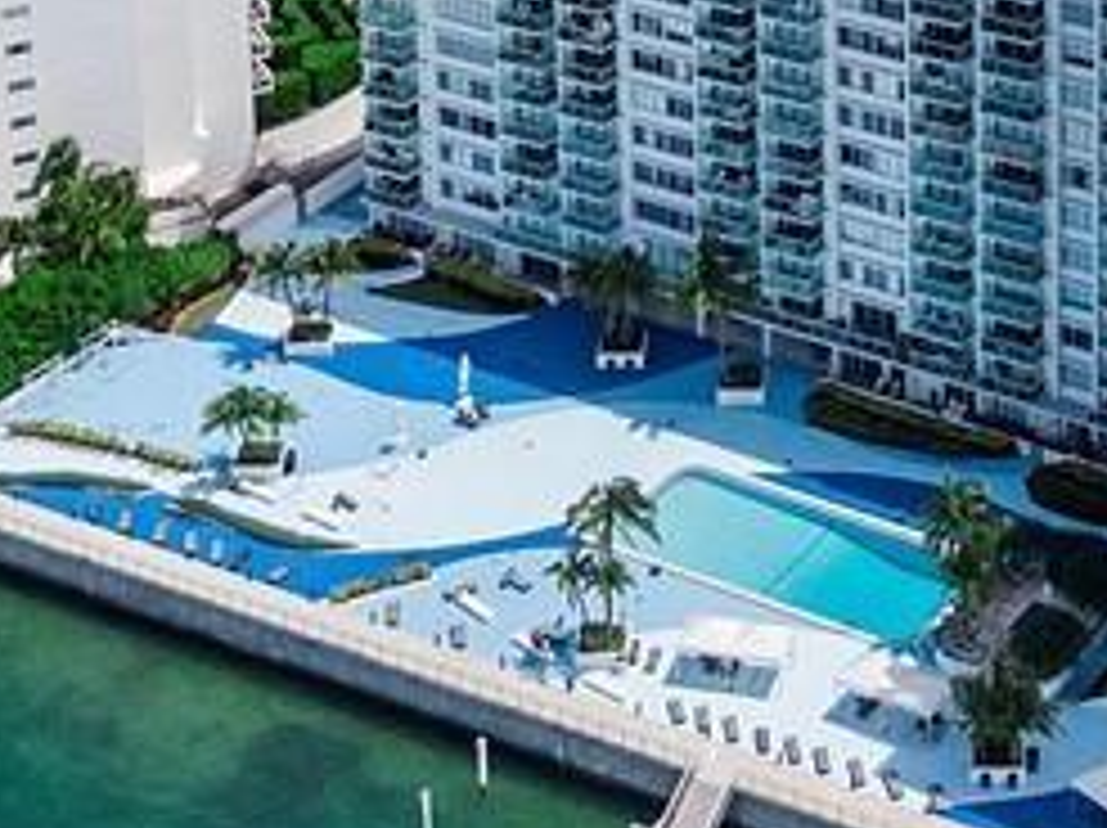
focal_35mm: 100
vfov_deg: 13.3
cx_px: 900
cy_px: -664
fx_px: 3195
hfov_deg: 19.4
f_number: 2.8
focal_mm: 4.39
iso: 100
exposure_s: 1/2500
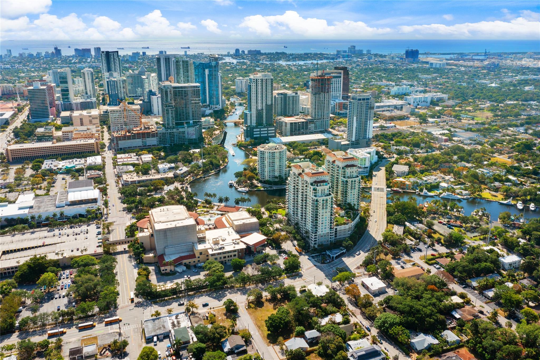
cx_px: 270
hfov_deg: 65.5
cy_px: 180
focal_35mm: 28
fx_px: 420
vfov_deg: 46.4
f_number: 6.3
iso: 100
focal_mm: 10.26
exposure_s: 1/640
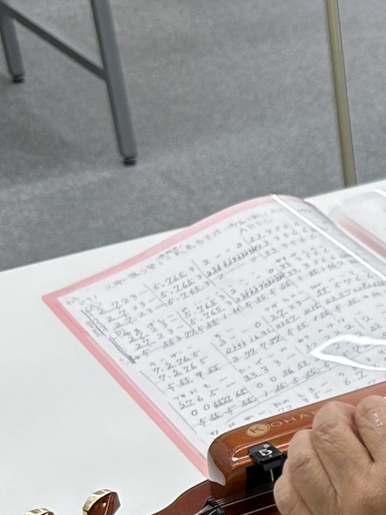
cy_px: 500
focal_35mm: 110
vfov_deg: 17.5
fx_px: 1636
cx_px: 752
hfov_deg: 12.1
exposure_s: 1/120
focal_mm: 5.7
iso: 40
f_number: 1.5
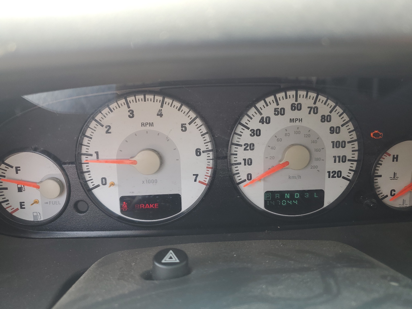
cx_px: 206
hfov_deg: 67.3
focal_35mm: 26
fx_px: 309
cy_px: 154
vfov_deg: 53.1
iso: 50
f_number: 1.5
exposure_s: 1/161
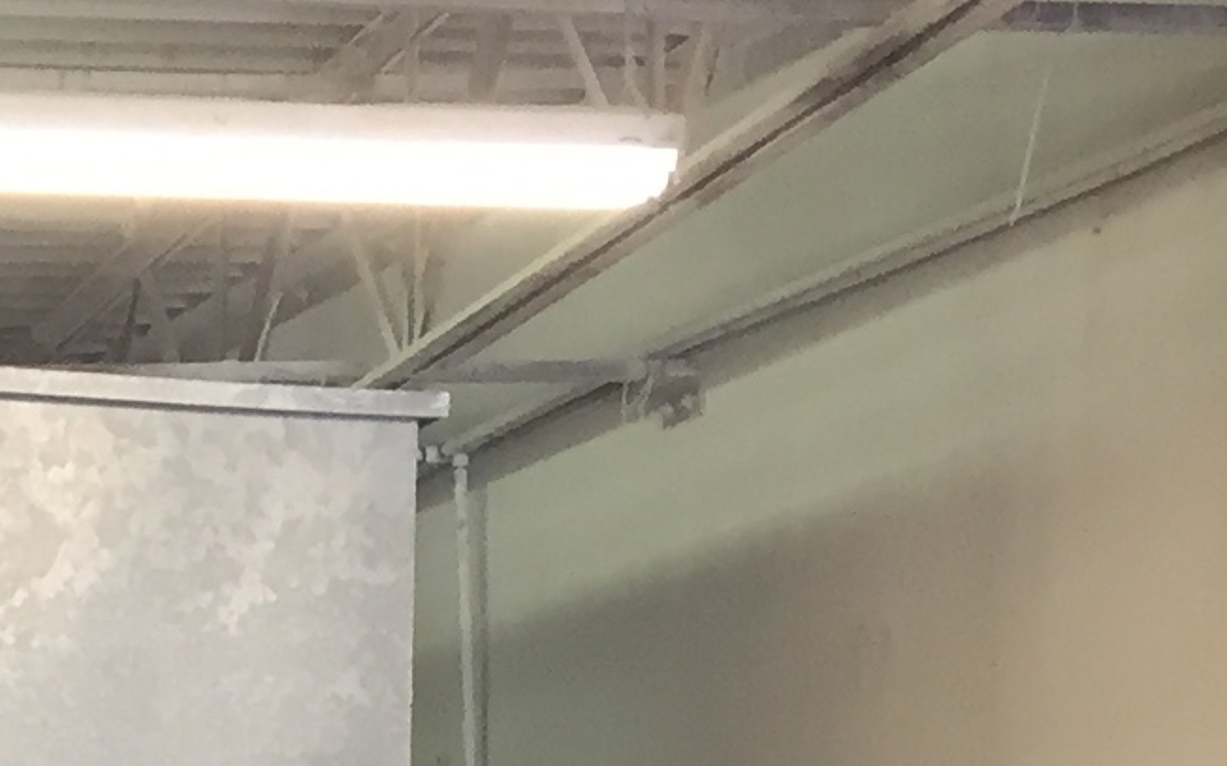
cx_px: -454
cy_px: 2161
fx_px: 5148
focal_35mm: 154
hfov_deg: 13.0
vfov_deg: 7.6
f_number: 2.2
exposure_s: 1/30
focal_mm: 4.15
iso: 64
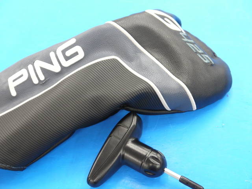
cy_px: 94
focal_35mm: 50
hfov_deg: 38.2
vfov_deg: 29.1
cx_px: 126
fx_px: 364
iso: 800
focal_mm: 25
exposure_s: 1/60
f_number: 4.6
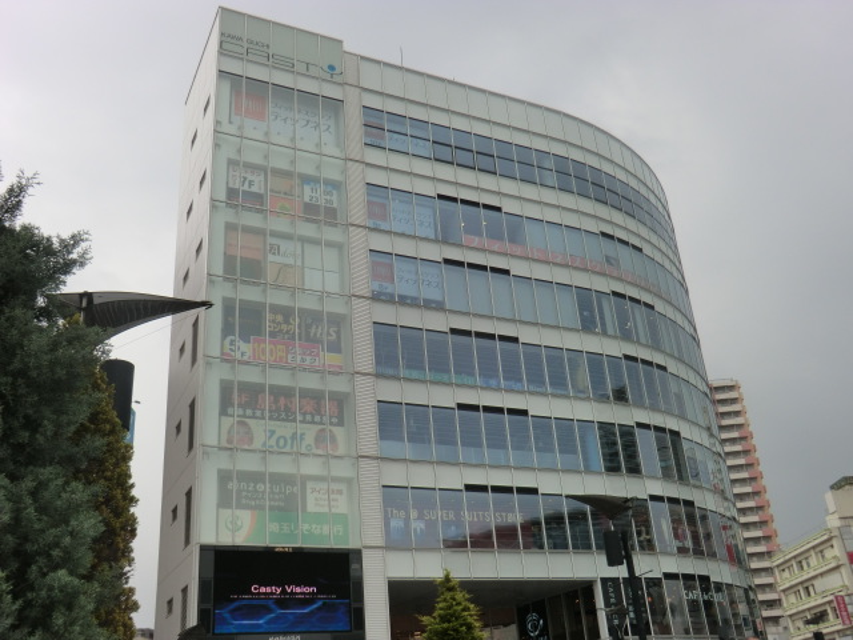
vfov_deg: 41.8
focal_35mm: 34
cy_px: 320
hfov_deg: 54.0
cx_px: 426
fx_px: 838
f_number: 3.6
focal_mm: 6.1
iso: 80
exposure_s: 1/400
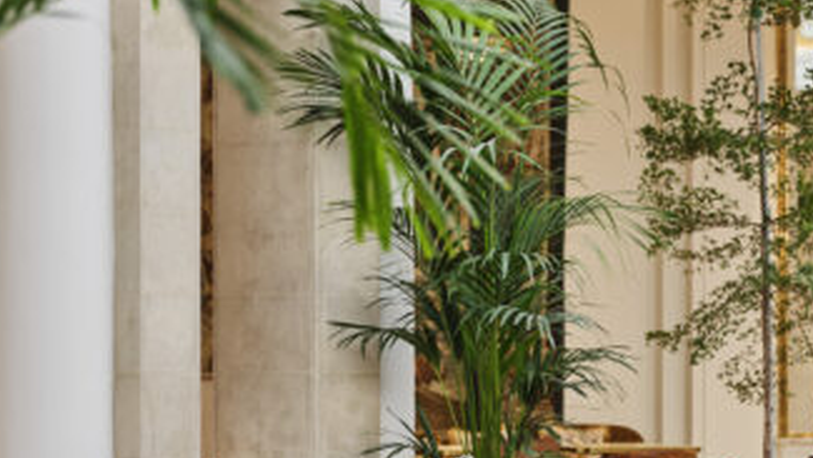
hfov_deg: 13.5
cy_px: 353
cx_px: 450
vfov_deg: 7.6
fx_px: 3428
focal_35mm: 159
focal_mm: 100
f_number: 4
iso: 400
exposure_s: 1/25
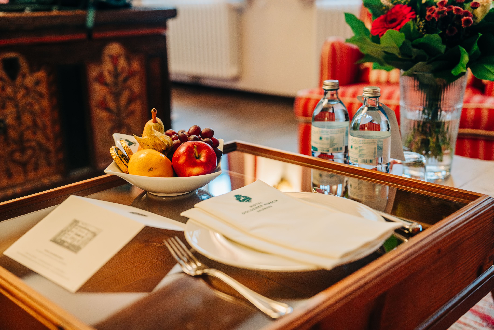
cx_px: 247
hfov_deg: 46.4
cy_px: 165
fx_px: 577
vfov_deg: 31.9
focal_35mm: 42
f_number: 2.8
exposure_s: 1/160
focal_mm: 42
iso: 3200
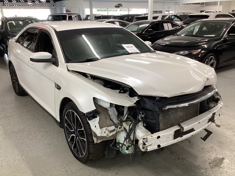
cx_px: 118
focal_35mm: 31
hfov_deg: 58.4
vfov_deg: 45.4
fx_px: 210
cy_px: 88
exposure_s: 1/60
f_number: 2.4
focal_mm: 3.3
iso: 125
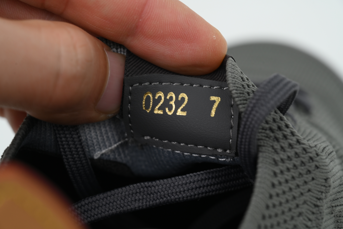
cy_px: 114
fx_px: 1143
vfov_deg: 11.4
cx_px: 172
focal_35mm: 120
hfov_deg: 17.1
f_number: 11
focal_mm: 120
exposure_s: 1/100
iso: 400
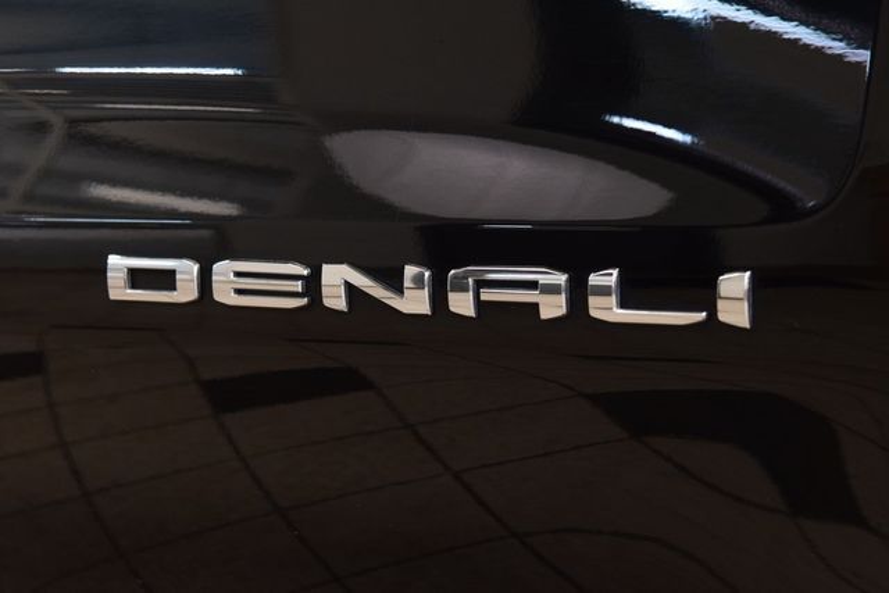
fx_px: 2075
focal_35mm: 84
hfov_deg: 24.2
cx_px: 444
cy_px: 296
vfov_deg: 16.3
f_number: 6.3
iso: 1600
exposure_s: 1/30
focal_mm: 56
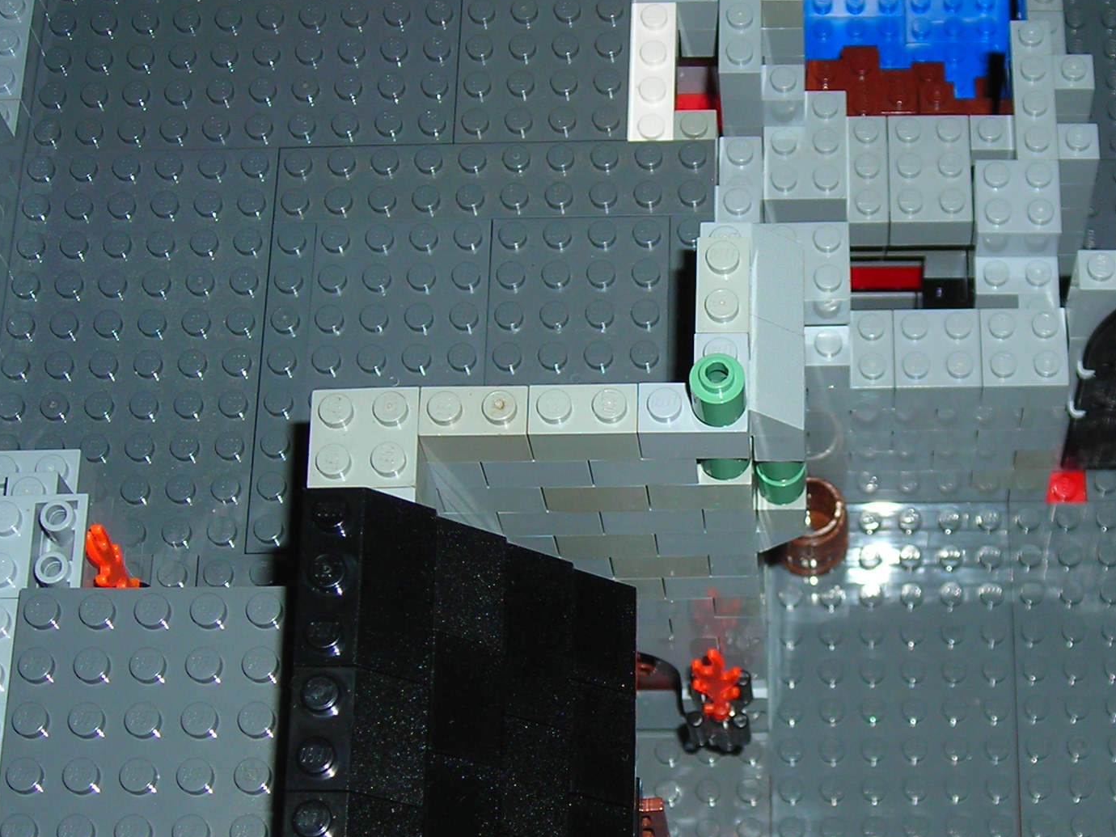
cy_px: 557
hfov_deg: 25.0
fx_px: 2482
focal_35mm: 77
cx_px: 850
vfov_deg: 19.1
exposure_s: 1/60.1
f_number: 3.3
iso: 50
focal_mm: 6.8
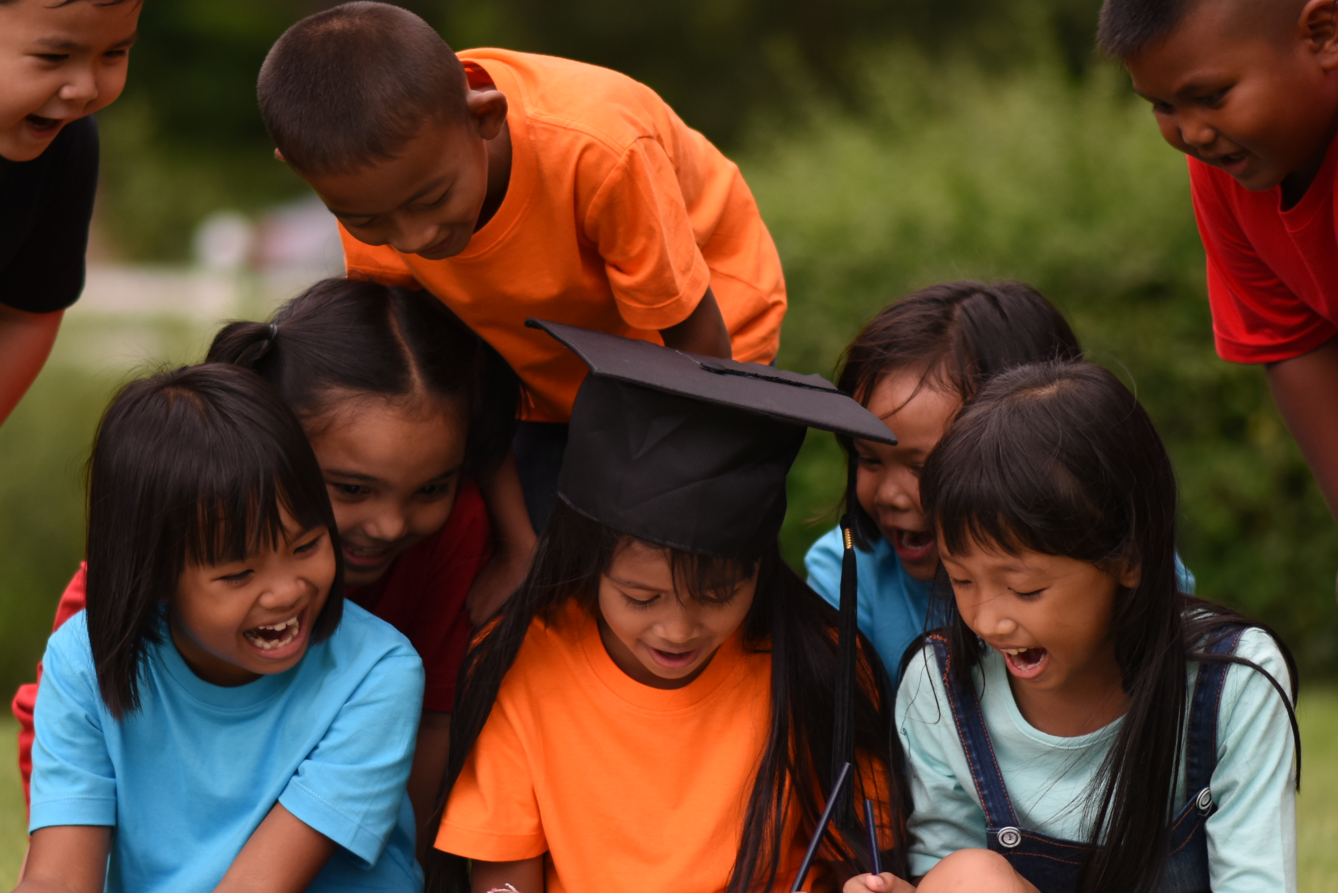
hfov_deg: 11.5
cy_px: 555
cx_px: 691
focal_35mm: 179
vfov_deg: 7.7
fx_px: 6655
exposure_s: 1/1600
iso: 400
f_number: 1.8
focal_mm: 85
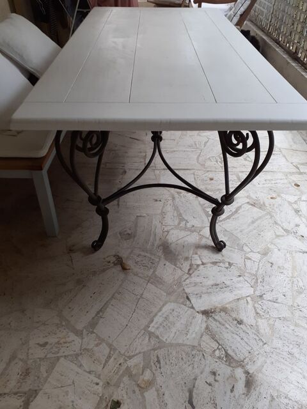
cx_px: 154
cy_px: 204
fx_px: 319
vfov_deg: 65.3
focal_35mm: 27
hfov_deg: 51.4
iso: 64
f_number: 1.9
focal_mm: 3.6
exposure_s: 1/100
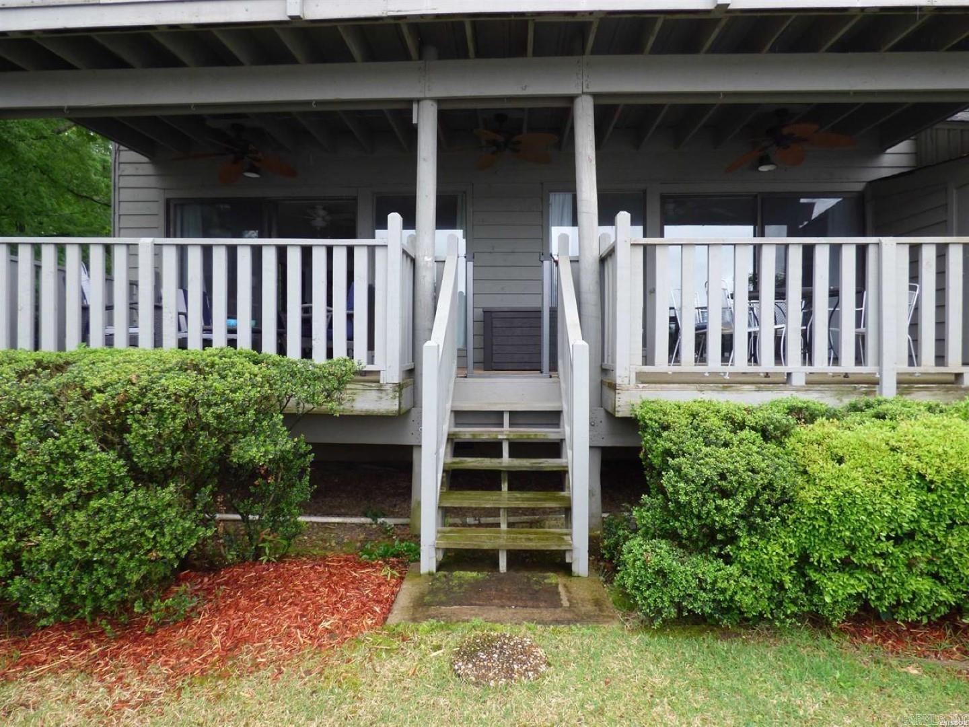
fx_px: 560
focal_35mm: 20
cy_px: 364
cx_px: 484
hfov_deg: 81.7
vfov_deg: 66.0
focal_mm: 3.58
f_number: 2.8
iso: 100
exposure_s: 1/200
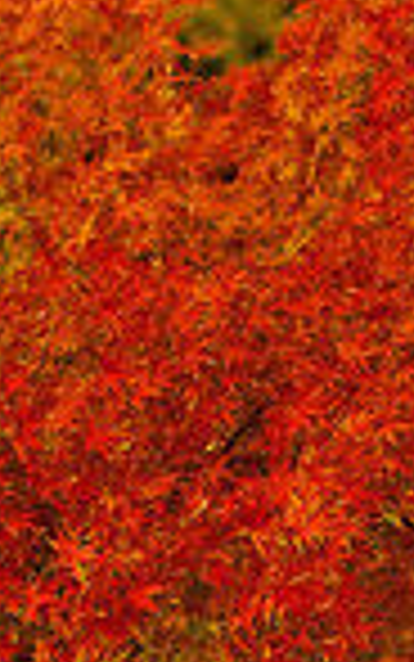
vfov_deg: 3.3
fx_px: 11290
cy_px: 1009
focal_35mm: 626
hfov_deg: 2.1
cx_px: 144
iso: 64
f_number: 4
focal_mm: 100
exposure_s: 1/125
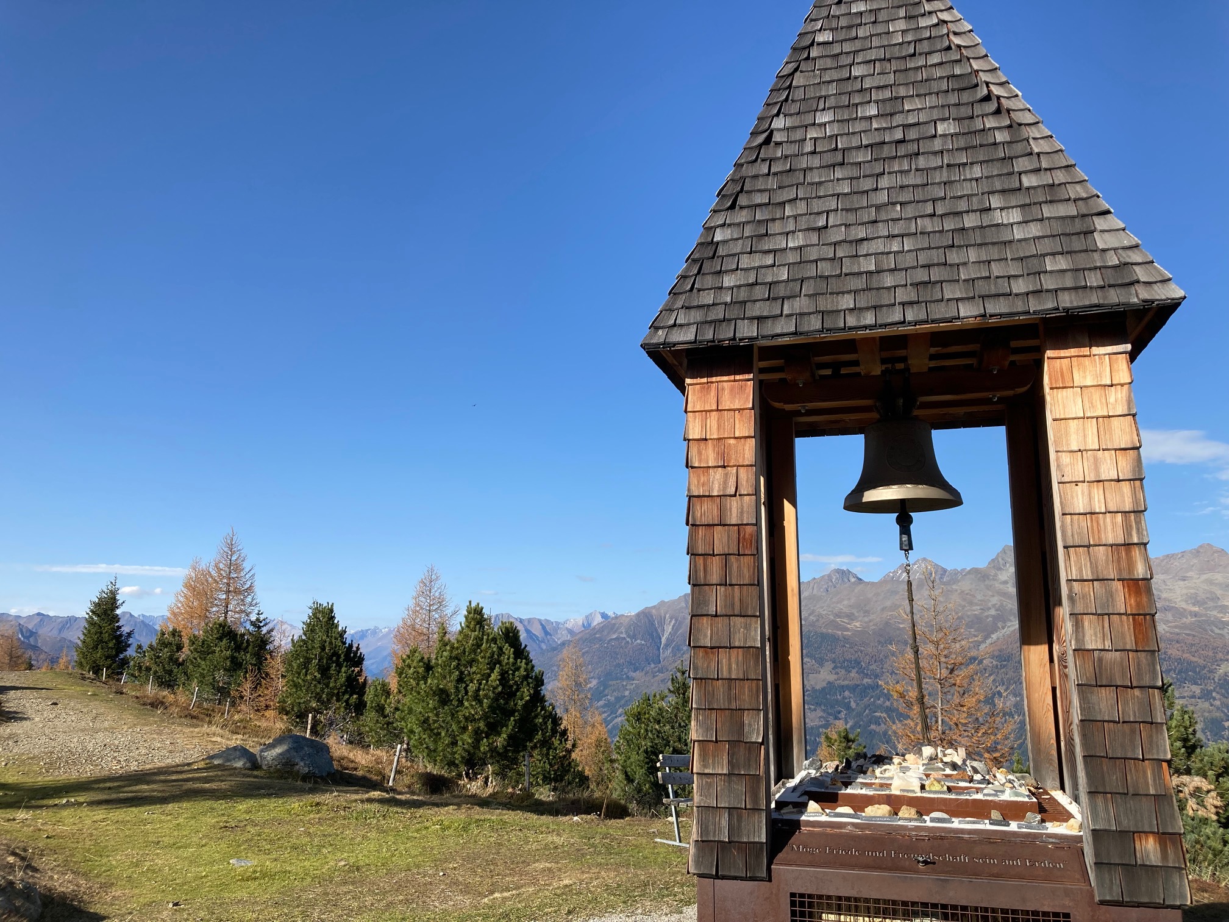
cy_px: 461
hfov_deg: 63.4
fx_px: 994
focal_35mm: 28
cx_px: 614
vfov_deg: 49.7
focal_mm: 3.99
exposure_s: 1/1736
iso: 20
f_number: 1.8
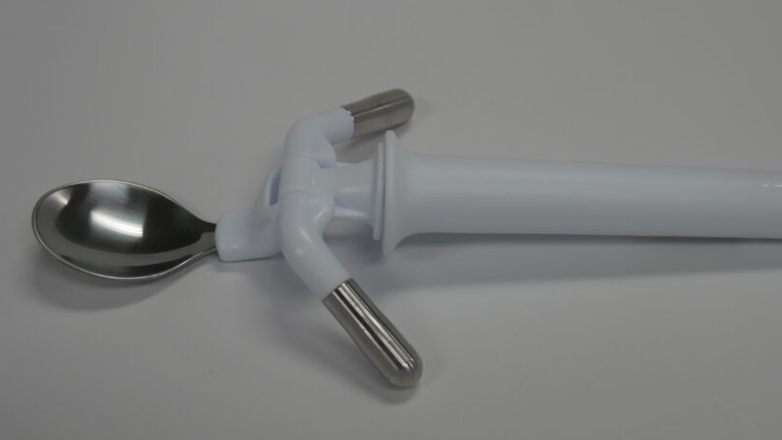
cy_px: 268
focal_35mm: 55
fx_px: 1141
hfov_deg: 37.8
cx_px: 441
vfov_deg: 21.8
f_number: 4.5
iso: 320
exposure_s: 1/60
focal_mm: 20
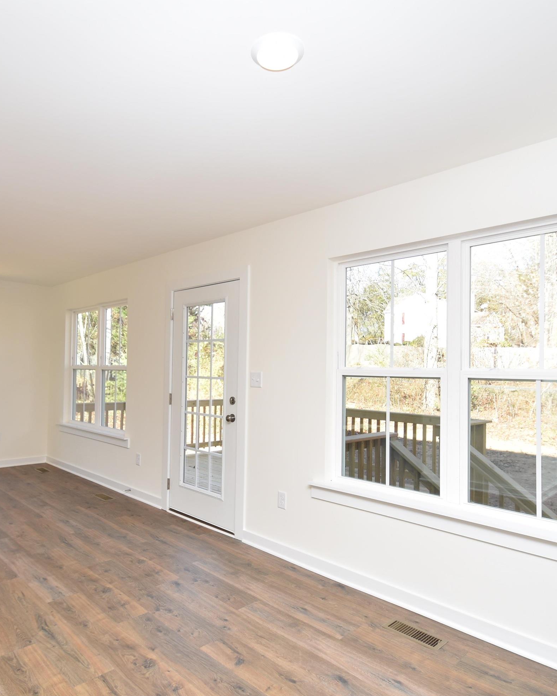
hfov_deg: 62.9
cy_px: 344
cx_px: 240
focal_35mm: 22
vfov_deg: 75.0
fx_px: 453
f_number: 5.6
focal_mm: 10
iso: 200
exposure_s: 1/125
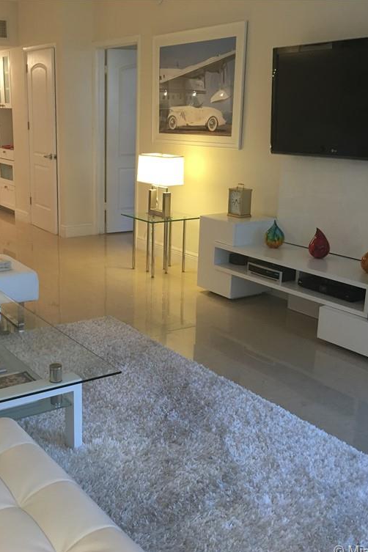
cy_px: 280
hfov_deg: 32.3
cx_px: 115
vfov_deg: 47.4
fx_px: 629
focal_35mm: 41
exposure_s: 1/15
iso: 32
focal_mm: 4.15
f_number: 2.2
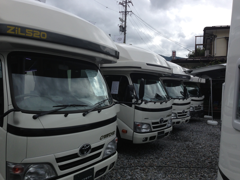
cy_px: 90
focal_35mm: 33
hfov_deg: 55.4
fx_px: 229
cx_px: 120
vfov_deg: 42.9
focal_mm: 4.12
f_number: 2.4
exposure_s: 1/1063
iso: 50
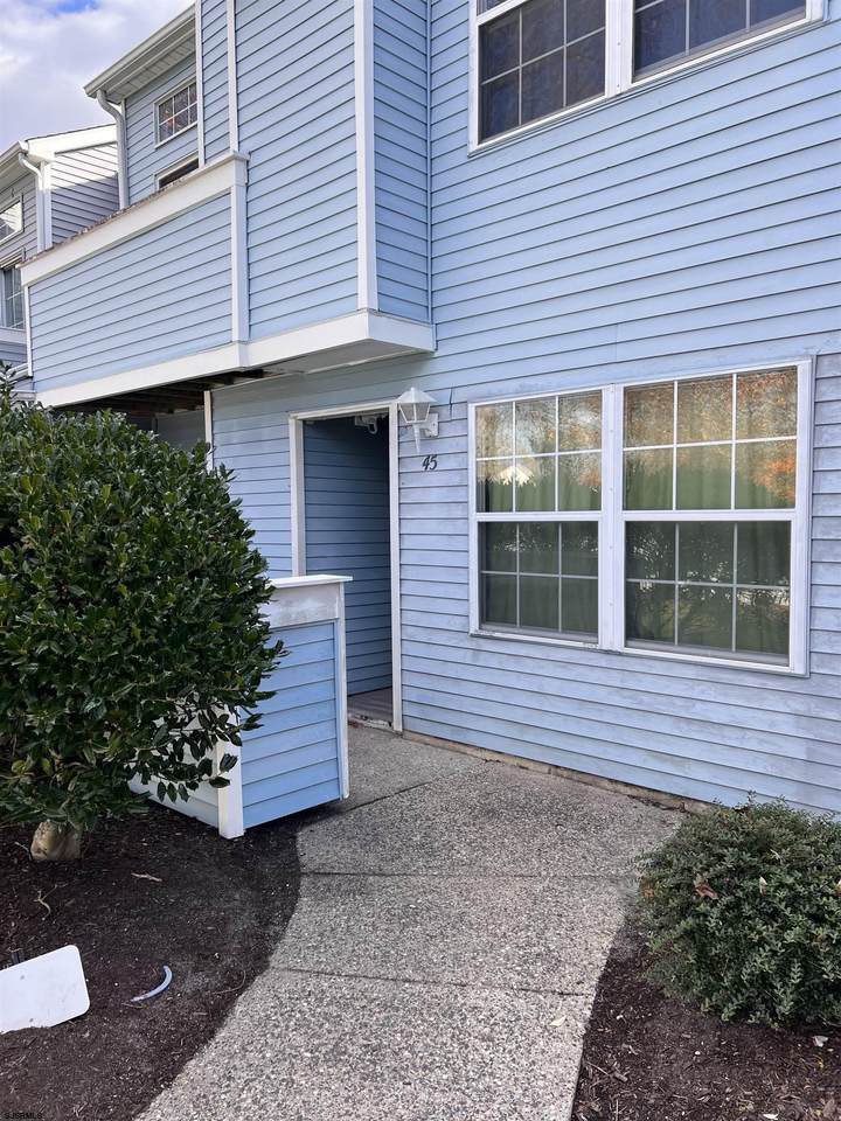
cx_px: 420
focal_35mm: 26
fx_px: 842
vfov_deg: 67.3
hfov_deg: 53.1
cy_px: 560
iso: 50
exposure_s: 1/1058
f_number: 1.5
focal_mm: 5.7
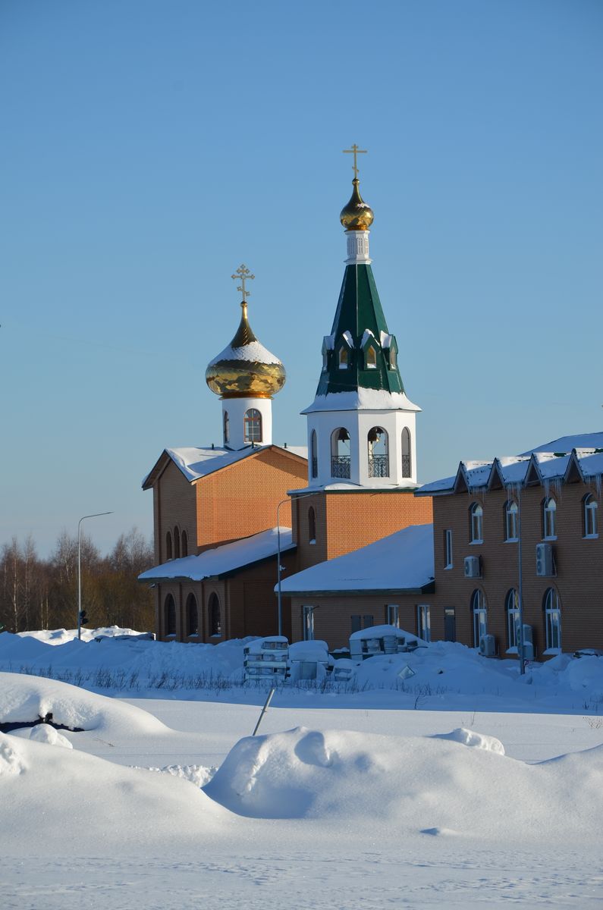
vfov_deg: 13.1
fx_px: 3974
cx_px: 302
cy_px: 455
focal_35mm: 158
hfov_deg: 8.7
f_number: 9
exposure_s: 1/320
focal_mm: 105
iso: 100
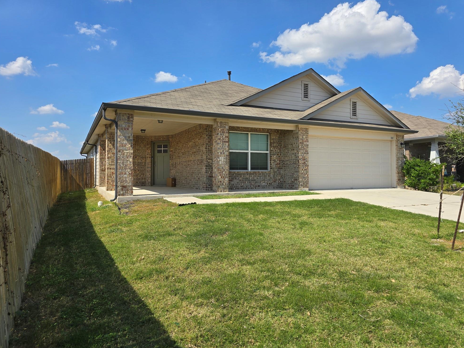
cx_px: 240
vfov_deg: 56.8
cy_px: 170
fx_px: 322
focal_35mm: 24
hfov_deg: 71.6
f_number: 1.7
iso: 12
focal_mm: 6.3
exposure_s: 1/942
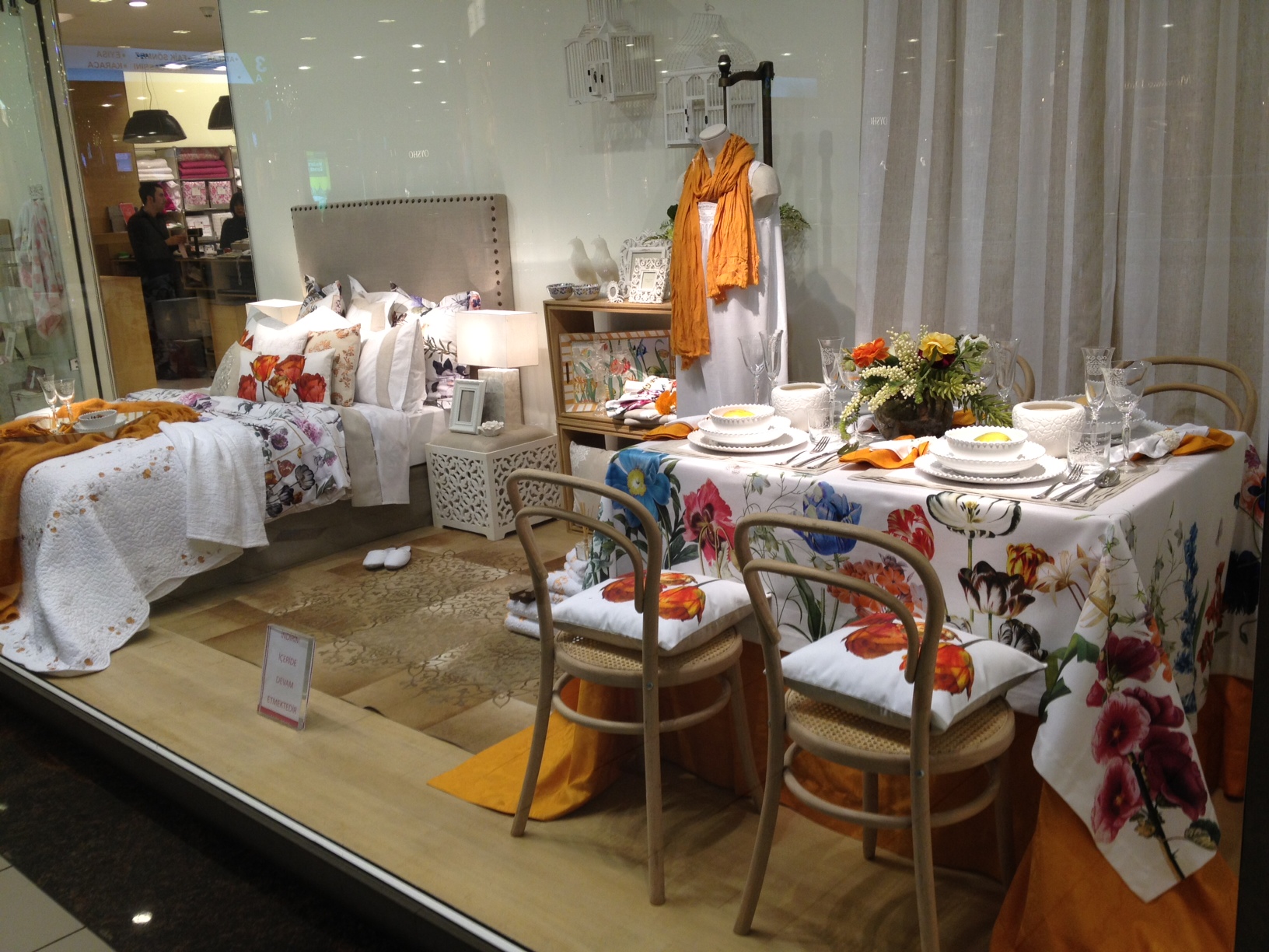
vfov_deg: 40.7
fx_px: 1283
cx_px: 634
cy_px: 476
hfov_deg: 52.6
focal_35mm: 35
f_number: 2.4
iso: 64
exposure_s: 1/30
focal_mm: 4.28
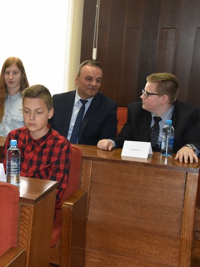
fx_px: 517
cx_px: -4
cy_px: 135
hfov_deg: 21.1
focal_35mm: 67
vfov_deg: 29.0
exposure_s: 1/125
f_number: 9
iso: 8000
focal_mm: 44
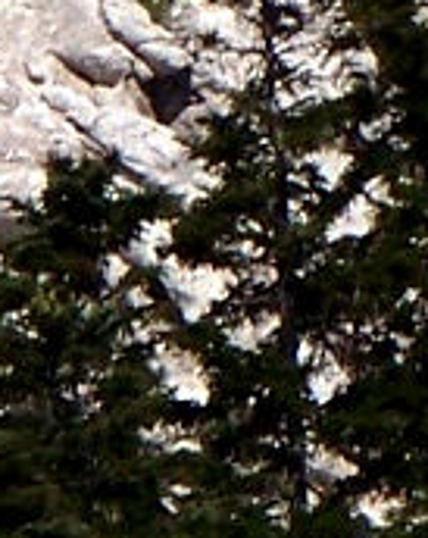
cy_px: 335
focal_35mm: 1245
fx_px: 19766
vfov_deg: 1.6
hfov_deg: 1.2
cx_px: -2043
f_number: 8
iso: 64
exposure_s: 1/320
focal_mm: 28.83
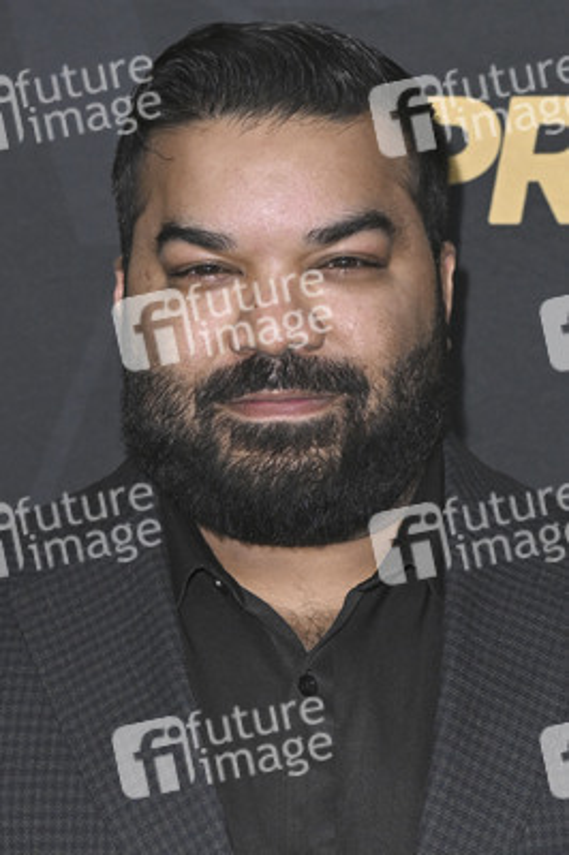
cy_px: 428
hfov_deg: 11.9
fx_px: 2731
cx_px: 284
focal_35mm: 115
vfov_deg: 17.8
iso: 2000
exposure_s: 1/320
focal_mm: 77
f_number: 5.6
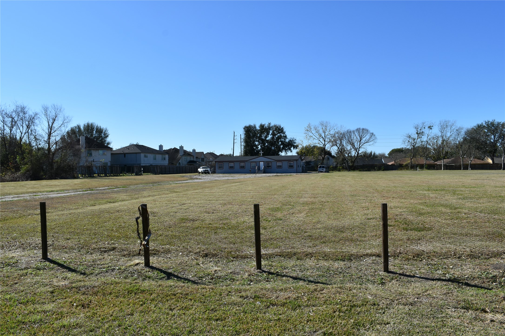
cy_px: 168
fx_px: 379
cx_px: 252
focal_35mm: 27
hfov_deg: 67.4
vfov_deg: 47.9
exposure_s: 1/500
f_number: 8
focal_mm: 18
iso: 160
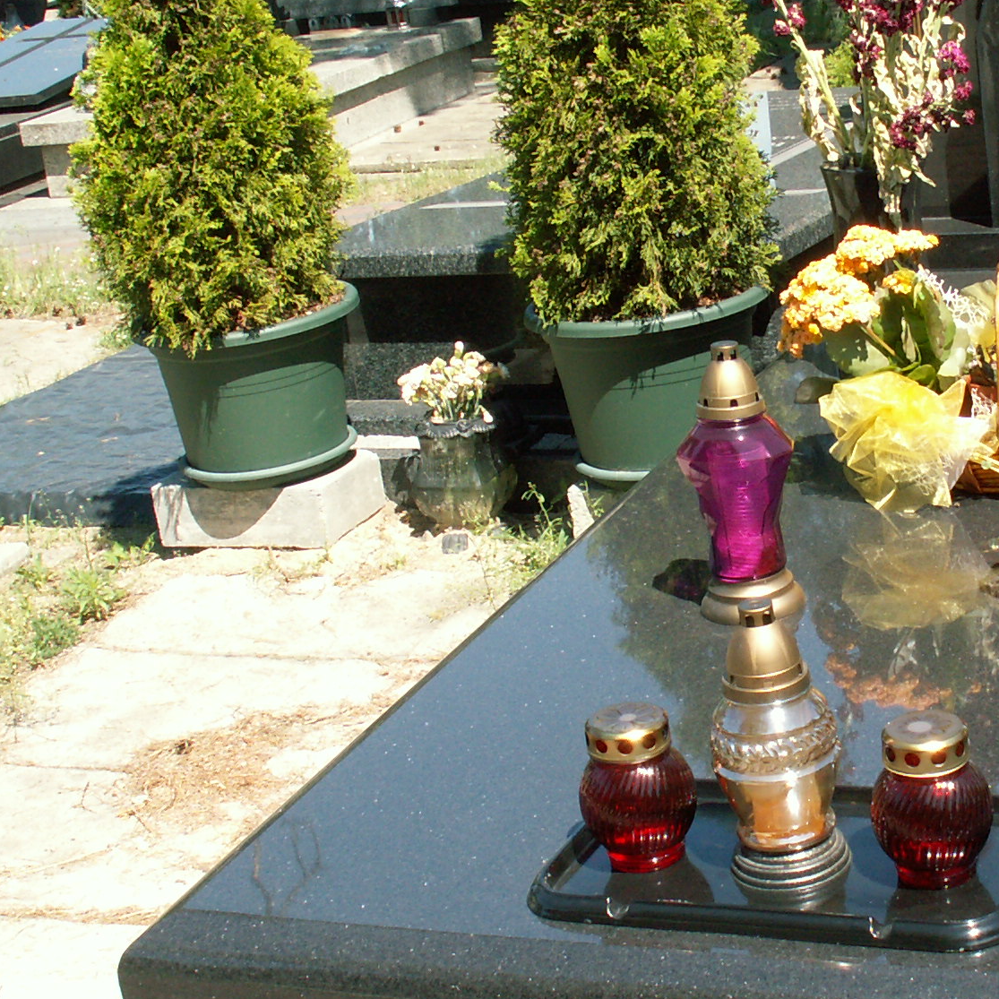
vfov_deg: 24.3
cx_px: 1115
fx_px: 2318
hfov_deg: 22.8
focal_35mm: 71
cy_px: 538
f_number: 5.6
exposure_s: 1/125
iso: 50
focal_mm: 5.86
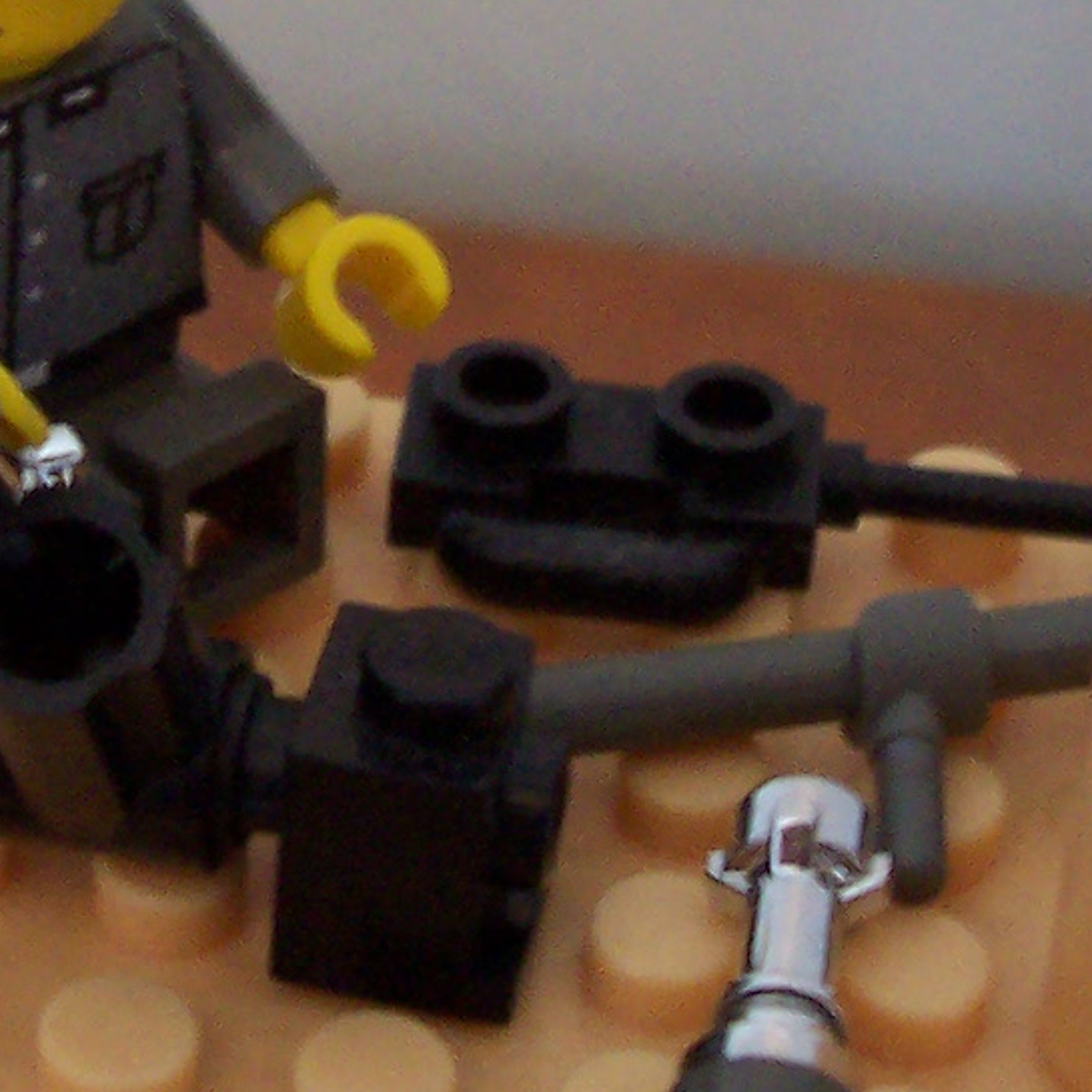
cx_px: 325
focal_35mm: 122
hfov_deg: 14.3
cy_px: 248
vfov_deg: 14.2
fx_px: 4354
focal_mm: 5.6
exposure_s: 1/8
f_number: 2.8
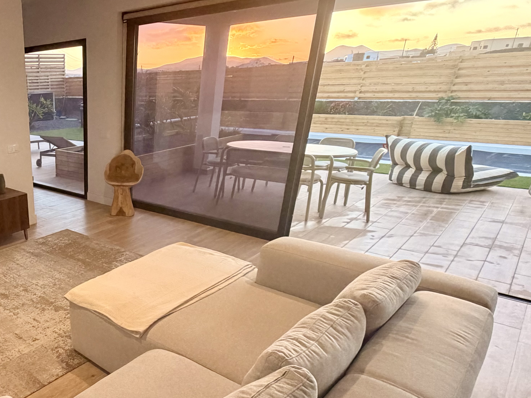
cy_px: 251
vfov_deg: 50.8
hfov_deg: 56.5
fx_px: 414
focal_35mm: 27
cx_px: 54
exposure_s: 1/109
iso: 320
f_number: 2.2
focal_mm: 2.22
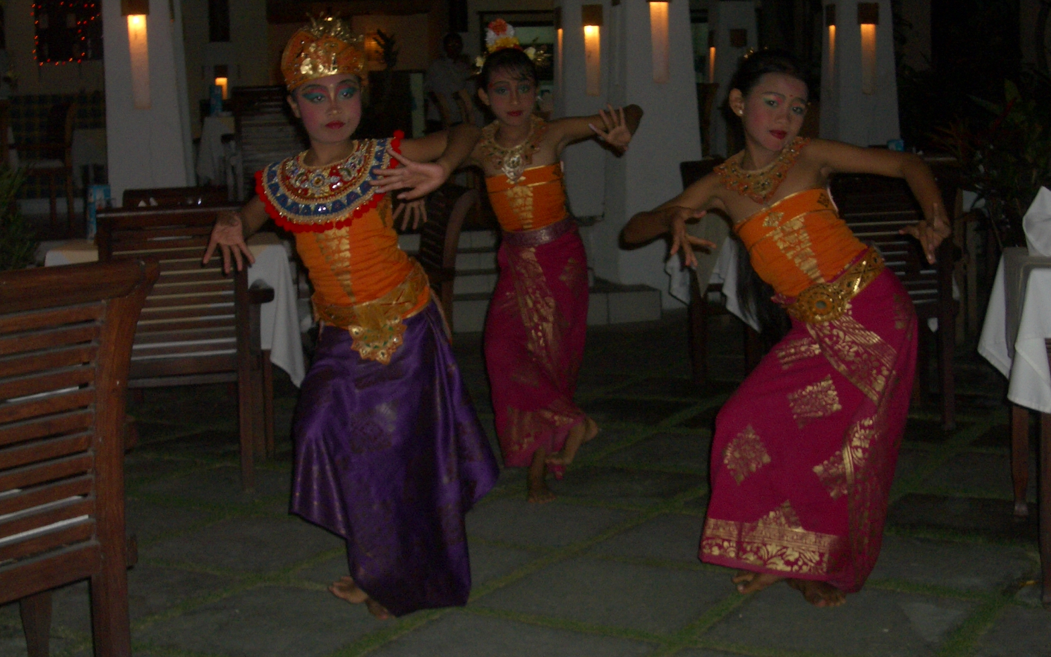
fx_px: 1518
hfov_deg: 38.2
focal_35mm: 53
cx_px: 517
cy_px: 283
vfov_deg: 24.4
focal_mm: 8.2
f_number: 3.1
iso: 100
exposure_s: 1/60
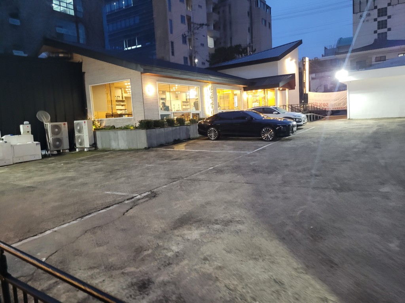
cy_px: 152
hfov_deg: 67.3
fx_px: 304
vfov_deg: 53.1
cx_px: 202
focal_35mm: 26
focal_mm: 5.4
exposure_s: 1/40
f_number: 1.8
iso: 500
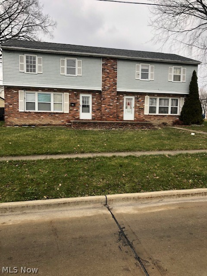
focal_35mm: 28
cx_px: 104
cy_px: 138
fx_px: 223
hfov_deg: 49.7
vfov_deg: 63.4
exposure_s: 1/120
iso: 25
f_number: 1.8
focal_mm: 3.99
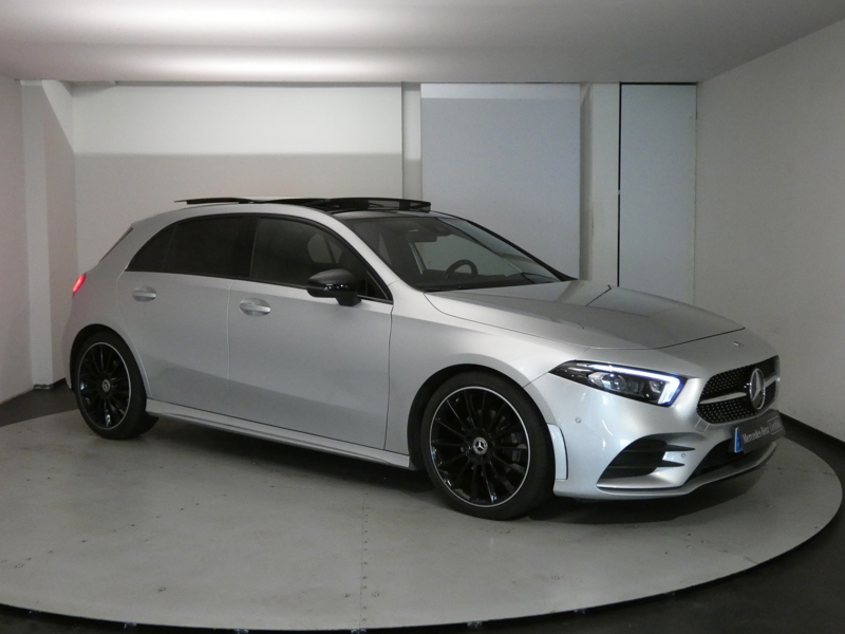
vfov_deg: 36.8
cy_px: 317
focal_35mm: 39
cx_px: 422
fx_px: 952
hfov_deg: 47.9
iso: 1000
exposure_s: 1/125
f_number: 3.6
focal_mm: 7.1
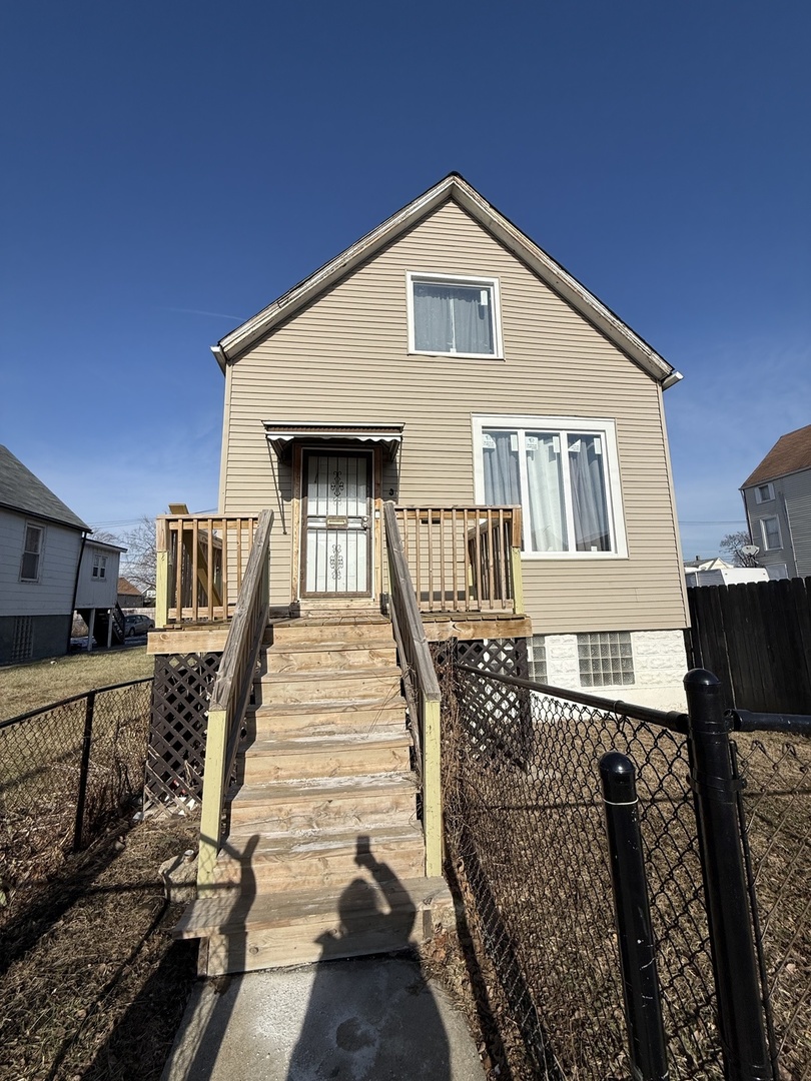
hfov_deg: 85.7
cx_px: 406
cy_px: 540
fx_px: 437
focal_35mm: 14
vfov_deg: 102.1
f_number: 2.2
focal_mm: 2.22
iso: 64
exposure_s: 1/6173
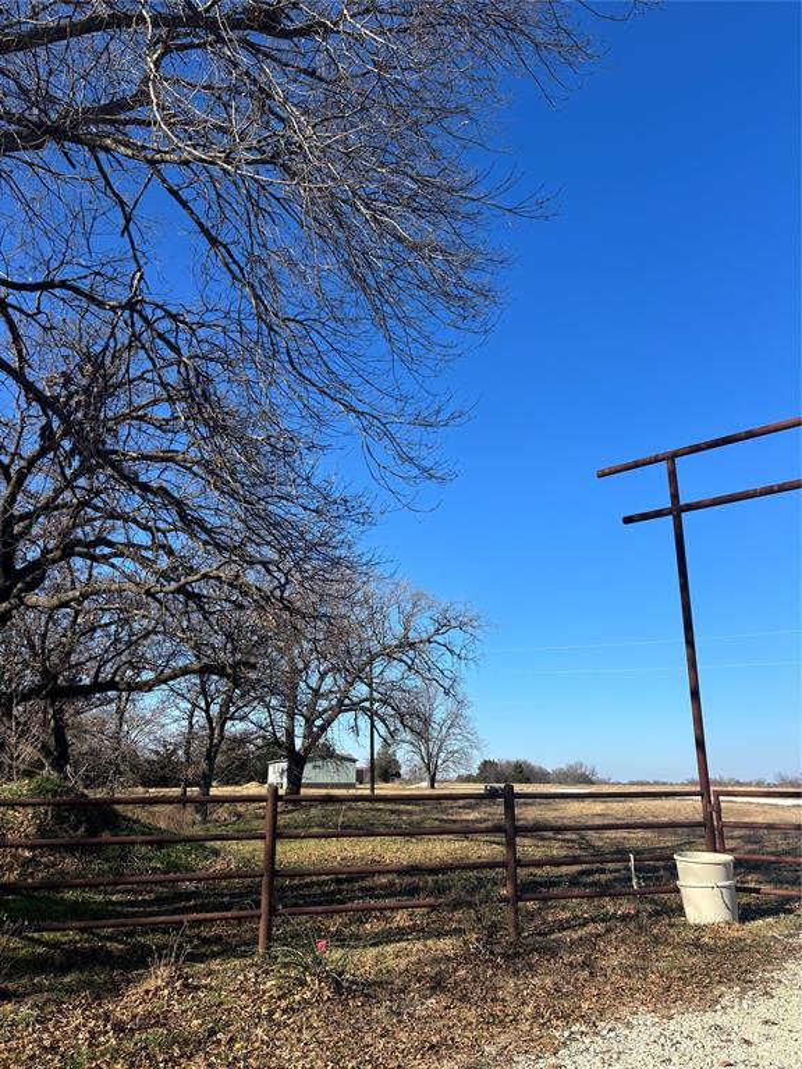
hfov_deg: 53.1
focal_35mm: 26
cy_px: 534
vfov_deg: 67.3
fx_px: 803
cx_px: 401
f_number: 1.6
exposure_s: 1/2571
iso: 50
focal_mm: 5.96
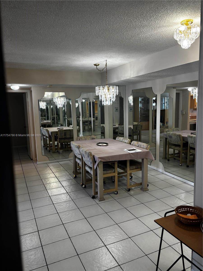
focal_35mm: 26
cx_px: 102
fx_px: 203
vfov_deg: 67.3
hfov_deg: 53.1
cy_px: 136
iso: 100
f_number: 1.6
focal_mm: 5.96
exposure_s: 1/120
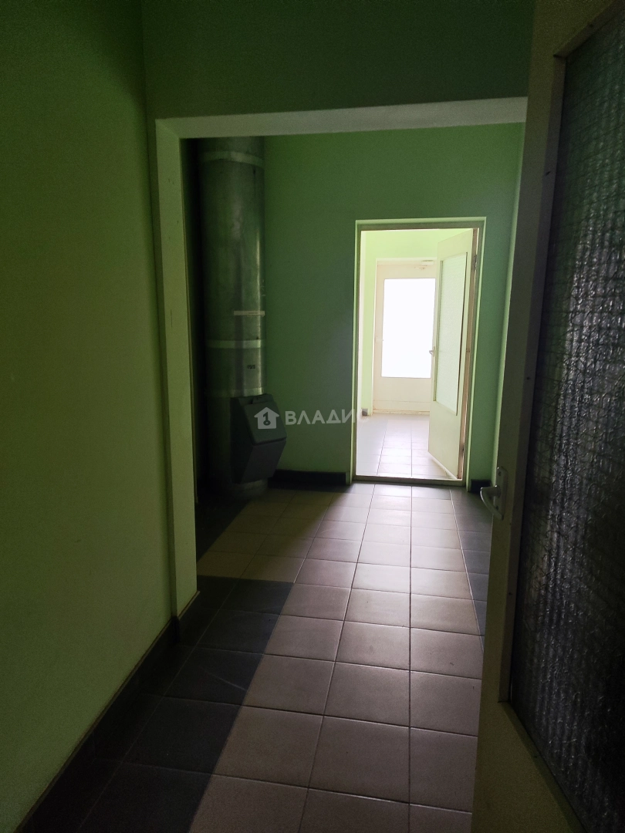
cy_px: 416
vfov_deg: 73.9
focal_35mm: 23
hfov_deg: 58.9
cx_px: 312
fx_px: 554
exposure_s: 1/50
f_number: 1.8
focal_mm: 5.4
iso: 104
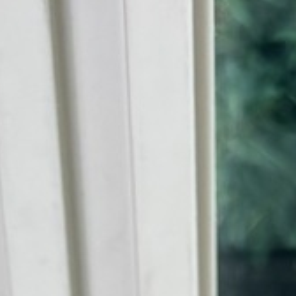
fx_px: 1906
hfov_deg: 8.8
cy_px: 1154
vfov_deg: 7.0
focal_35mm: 197
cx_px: 349
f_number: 1.6
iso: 64
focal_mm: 5.96
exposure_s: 1/121
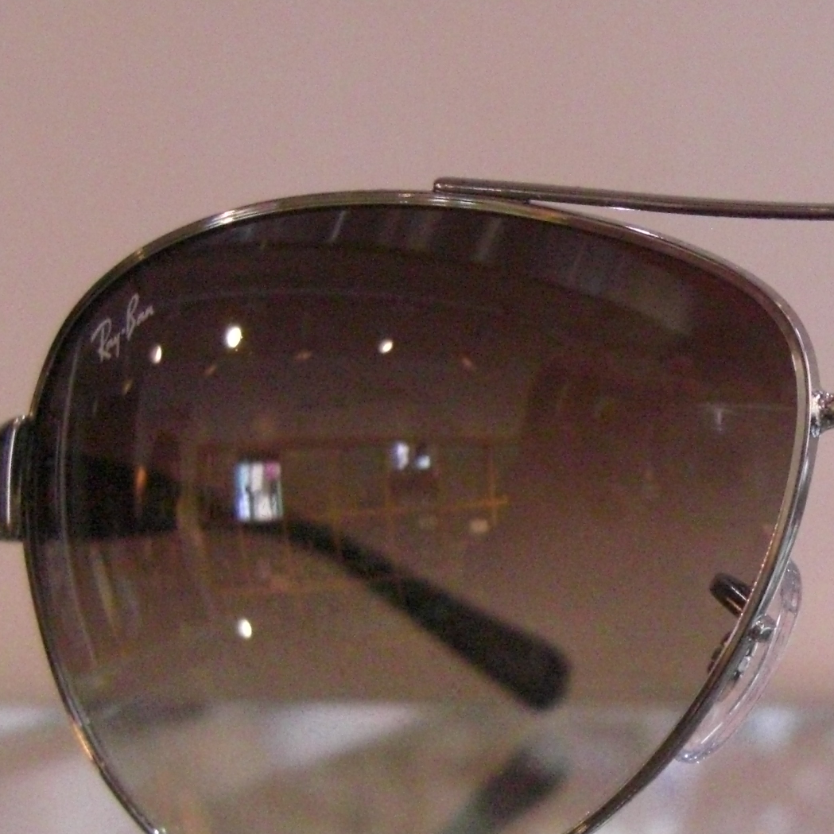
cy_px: 649
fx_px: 2235
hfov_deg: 20.3
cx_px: 879
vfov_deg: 20.9
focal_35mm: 82
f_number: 2.8
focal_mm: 7.9
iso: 800
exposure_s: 1/320
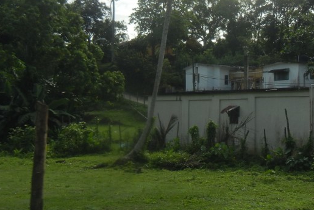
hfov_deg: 32.2
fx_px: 541
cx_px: 202
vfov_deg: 21.7
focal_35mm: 62
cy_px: 52
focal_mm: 5.4
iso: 160
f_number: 7
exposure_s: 1/523
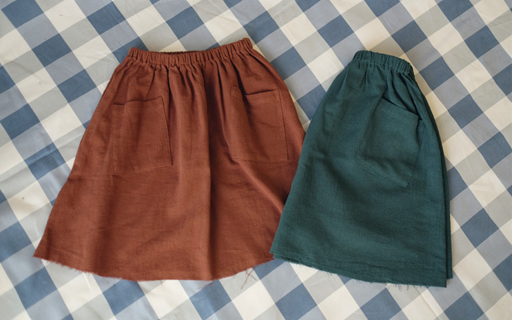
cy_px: 149
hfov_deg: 54.0
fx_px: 502
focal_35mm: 36
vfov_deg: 35.3
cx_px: 254
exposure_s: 1/60
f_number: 1.6
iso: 400
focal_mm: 23
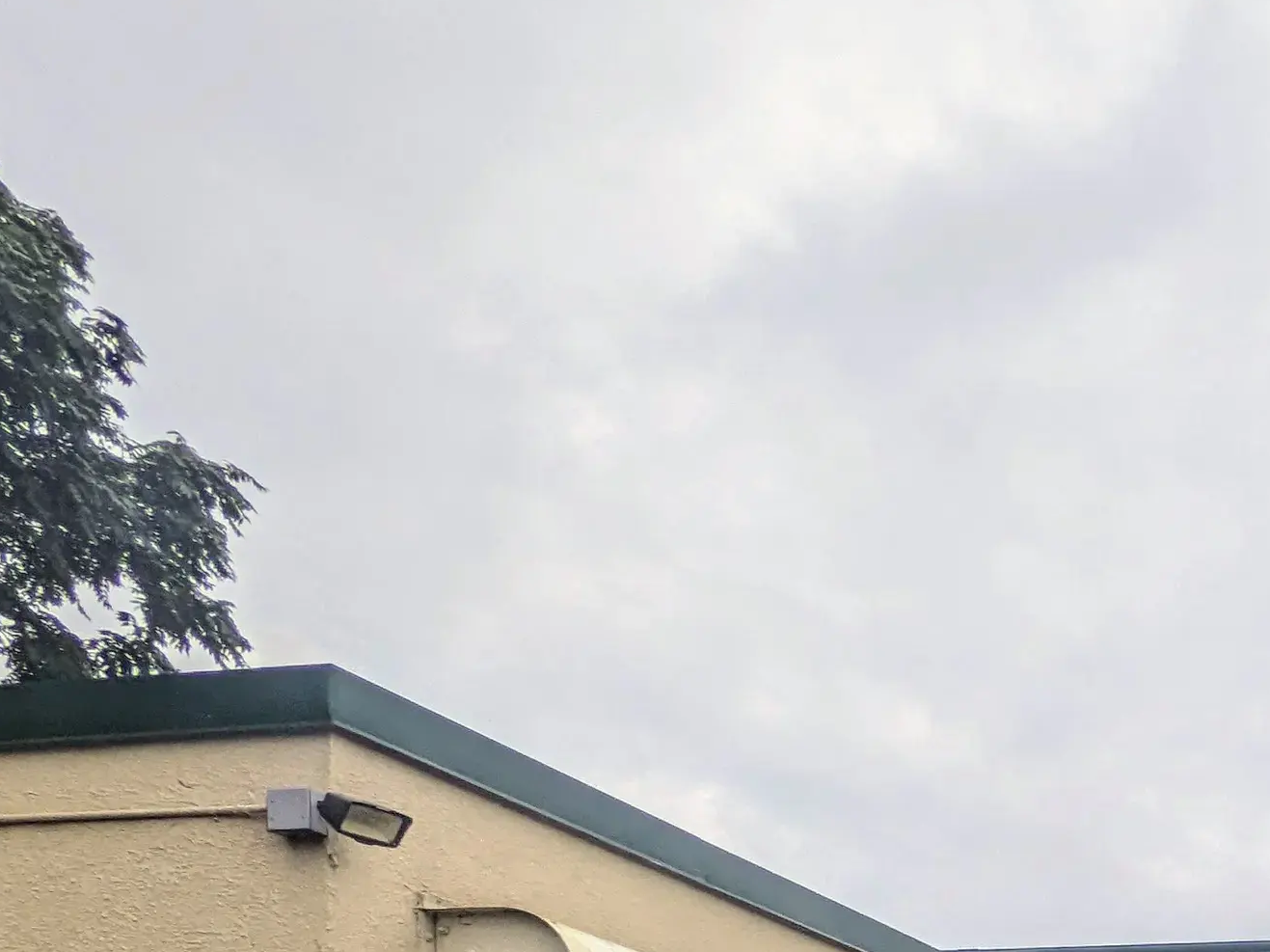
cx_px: 1792
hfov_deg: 28.7
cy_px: 1313
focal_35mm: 49
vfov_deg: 24.8
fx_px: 1797
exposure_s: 1/978
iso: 44
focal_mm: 2.22
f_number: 2.2
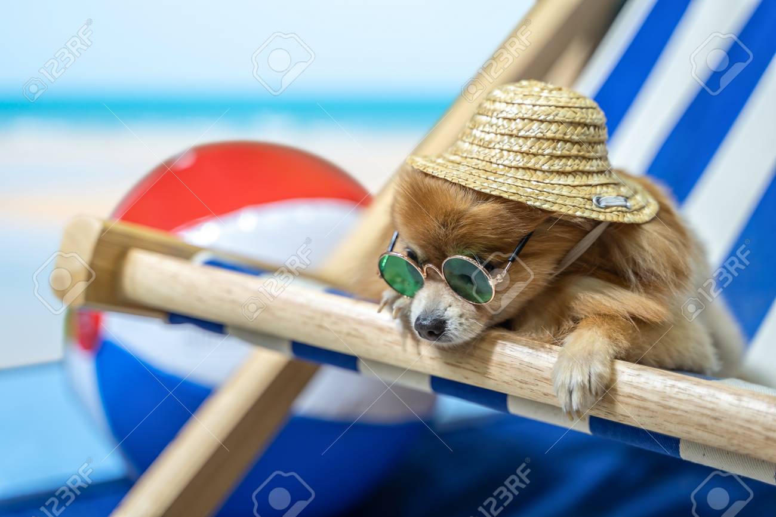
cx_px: 388
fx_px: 1616
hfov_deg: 27.0
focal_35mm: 75
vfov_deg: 18.2
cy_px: 258
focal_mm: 75
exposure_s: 1/100
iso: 250
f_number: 2.8
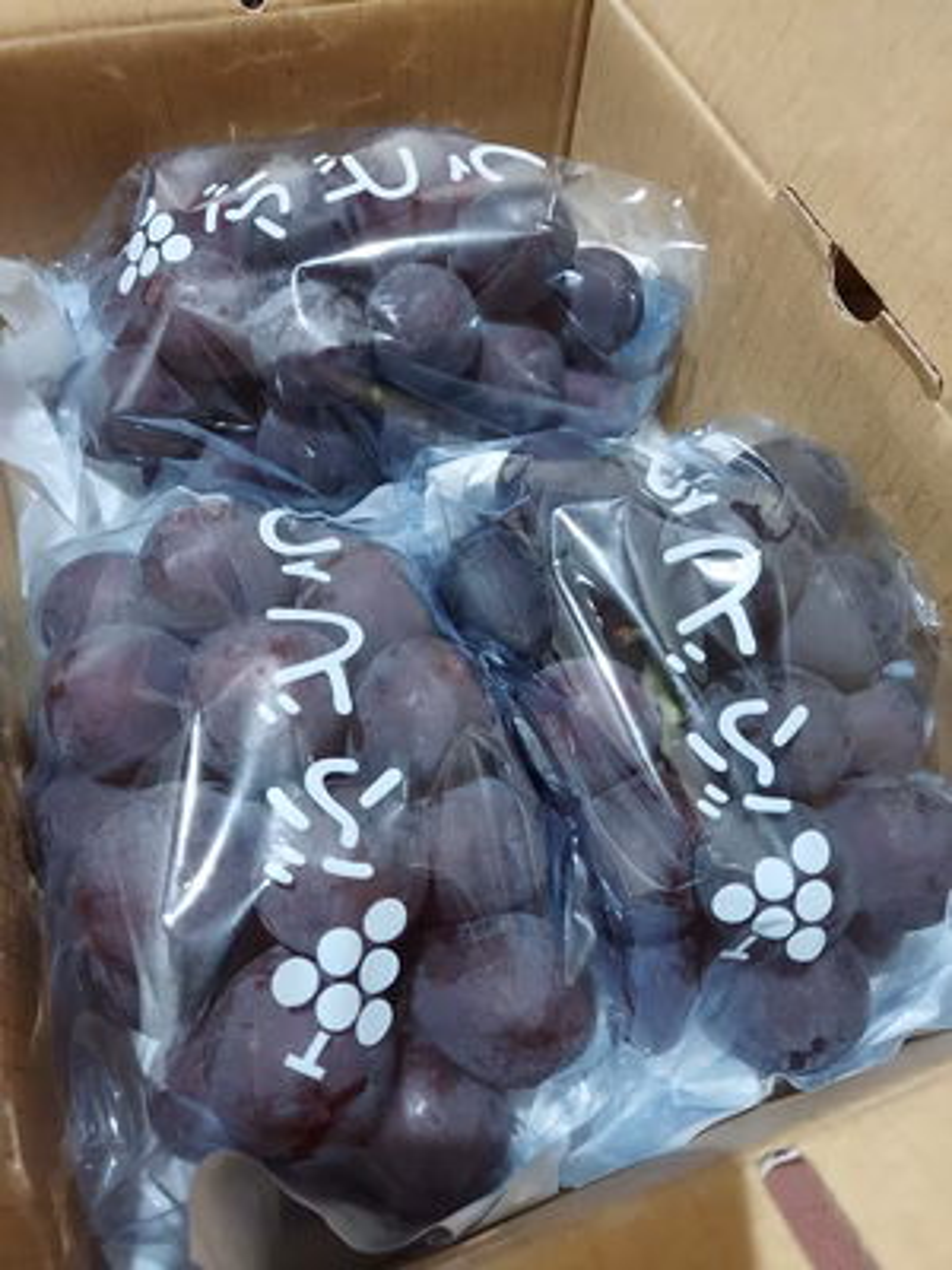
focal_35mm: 25
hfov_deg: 54.9
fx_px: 917
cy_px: 635
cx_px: 476
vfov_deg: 69.4
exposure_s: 1/33
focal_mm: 4.6
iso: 500
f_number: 2
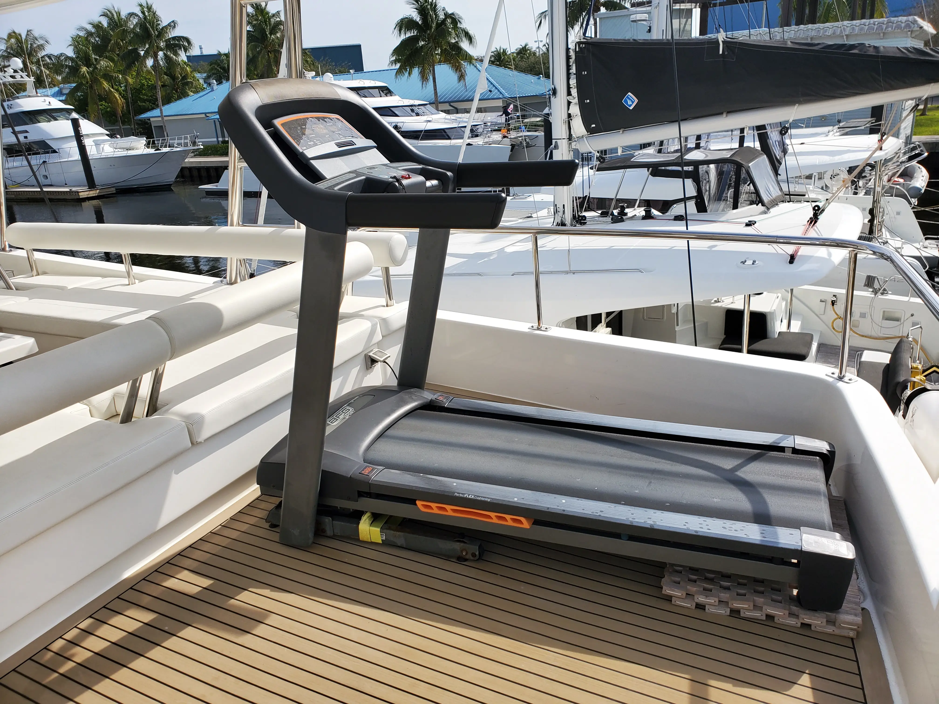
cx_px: 470
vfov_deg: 53.1
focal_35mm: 26
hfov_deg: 67.3
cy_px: 352
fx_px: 705
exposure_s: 1/2059
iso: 50
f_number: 2.4
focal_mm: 4.3
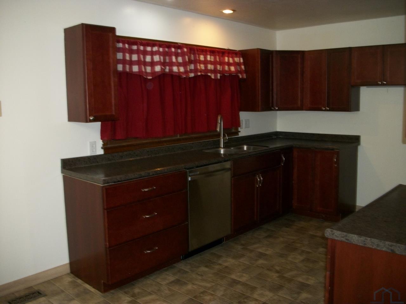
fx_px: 375
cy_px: 152
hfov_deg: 56.8
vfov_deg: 44.2
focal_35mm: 32
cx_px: 203
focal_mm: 5.7
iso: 160
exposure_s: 1/30
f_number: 2.9
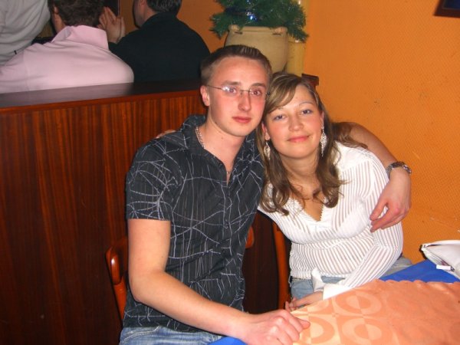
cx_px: 230
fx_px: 505
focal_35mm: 38
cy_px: 172
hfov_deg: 49.0
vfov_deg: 37.7
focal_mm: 7.9
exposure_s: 1/60
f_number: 2.8
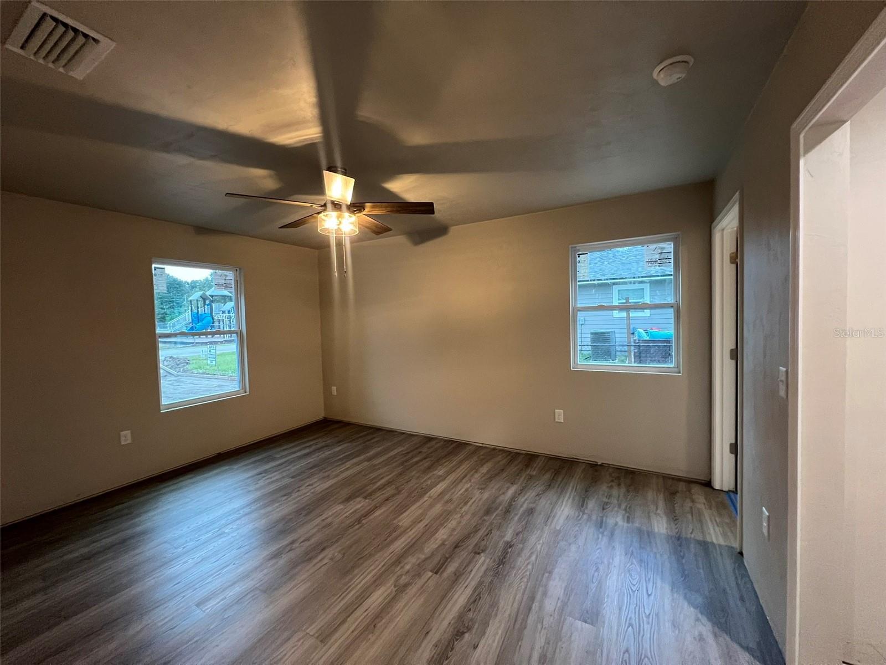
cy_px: 332
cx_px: 443
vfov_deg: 89.9
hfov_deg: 106.2
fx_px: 333
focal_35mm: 13
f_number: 1.8
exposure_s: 1/60
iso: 400
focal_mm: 1.57
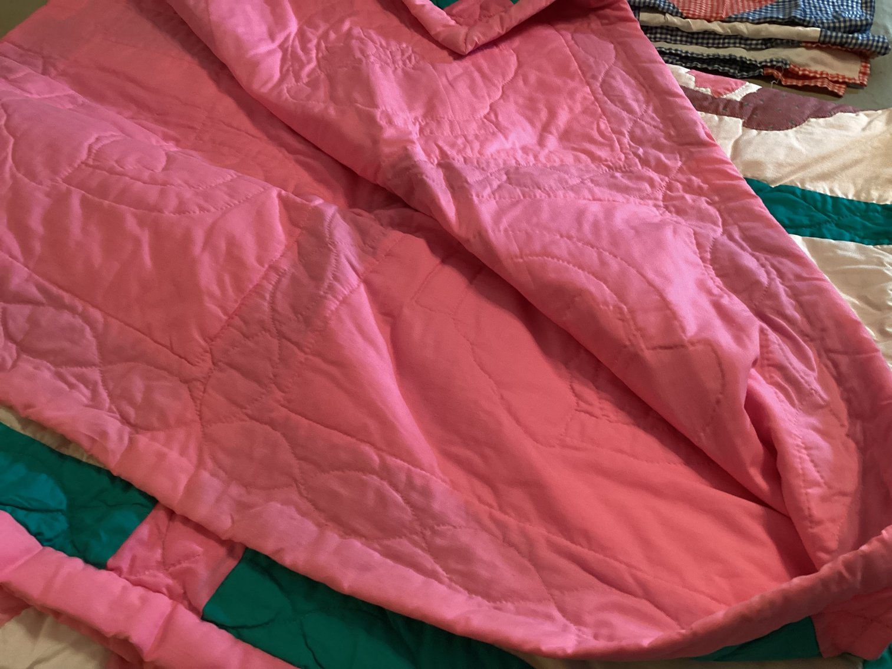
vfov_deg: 45.4
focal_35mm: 31
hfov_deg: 58.3
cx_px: 446
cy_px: 334
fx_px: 799
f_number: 2.4
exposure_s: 1/60
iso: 320
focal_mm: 3.3
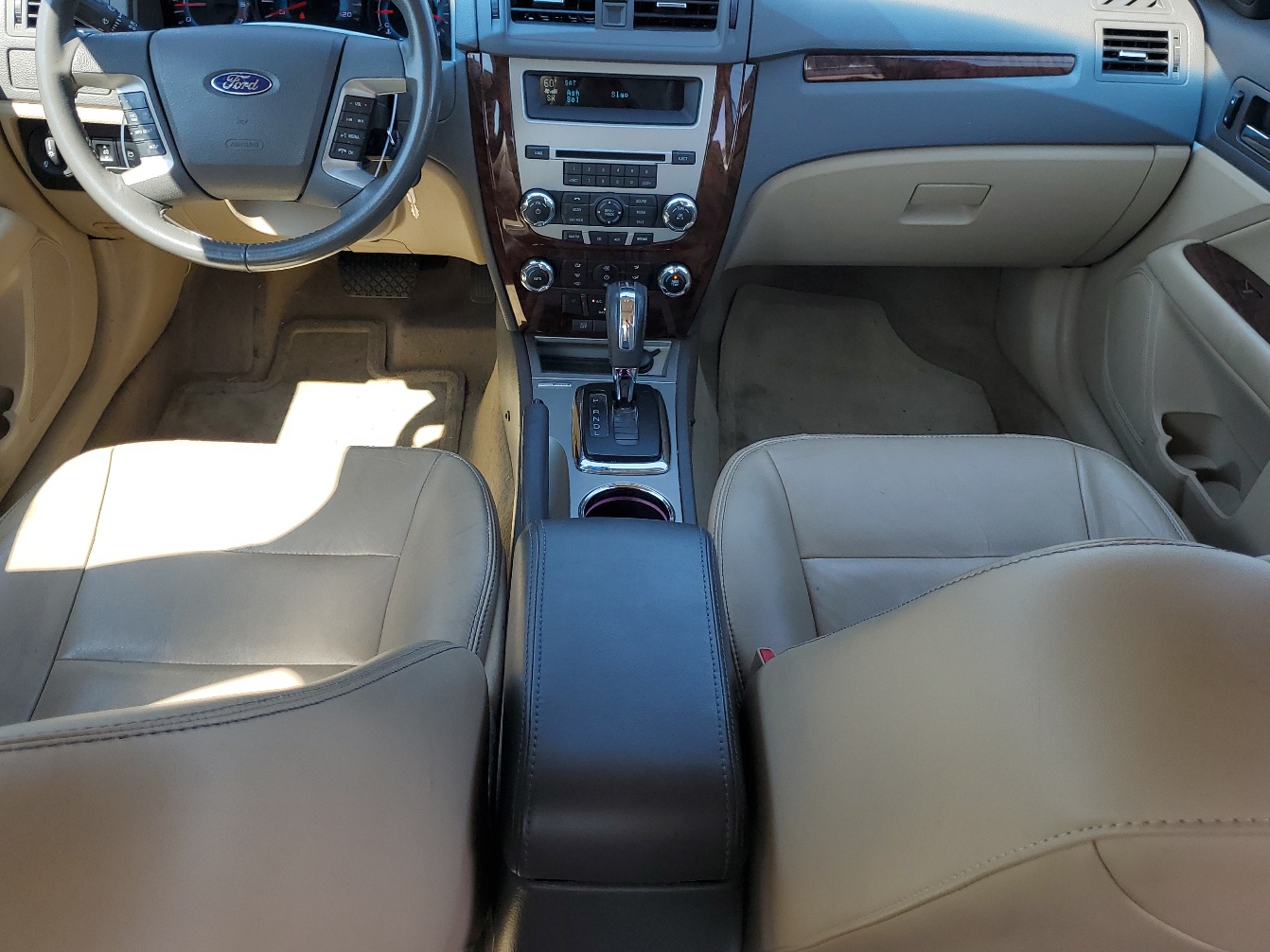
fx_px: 1137
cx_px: 627
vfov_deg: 45.4
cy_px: 423
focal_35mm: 31
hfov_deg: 58.4
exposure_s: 1/400
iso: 50
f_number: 1.5
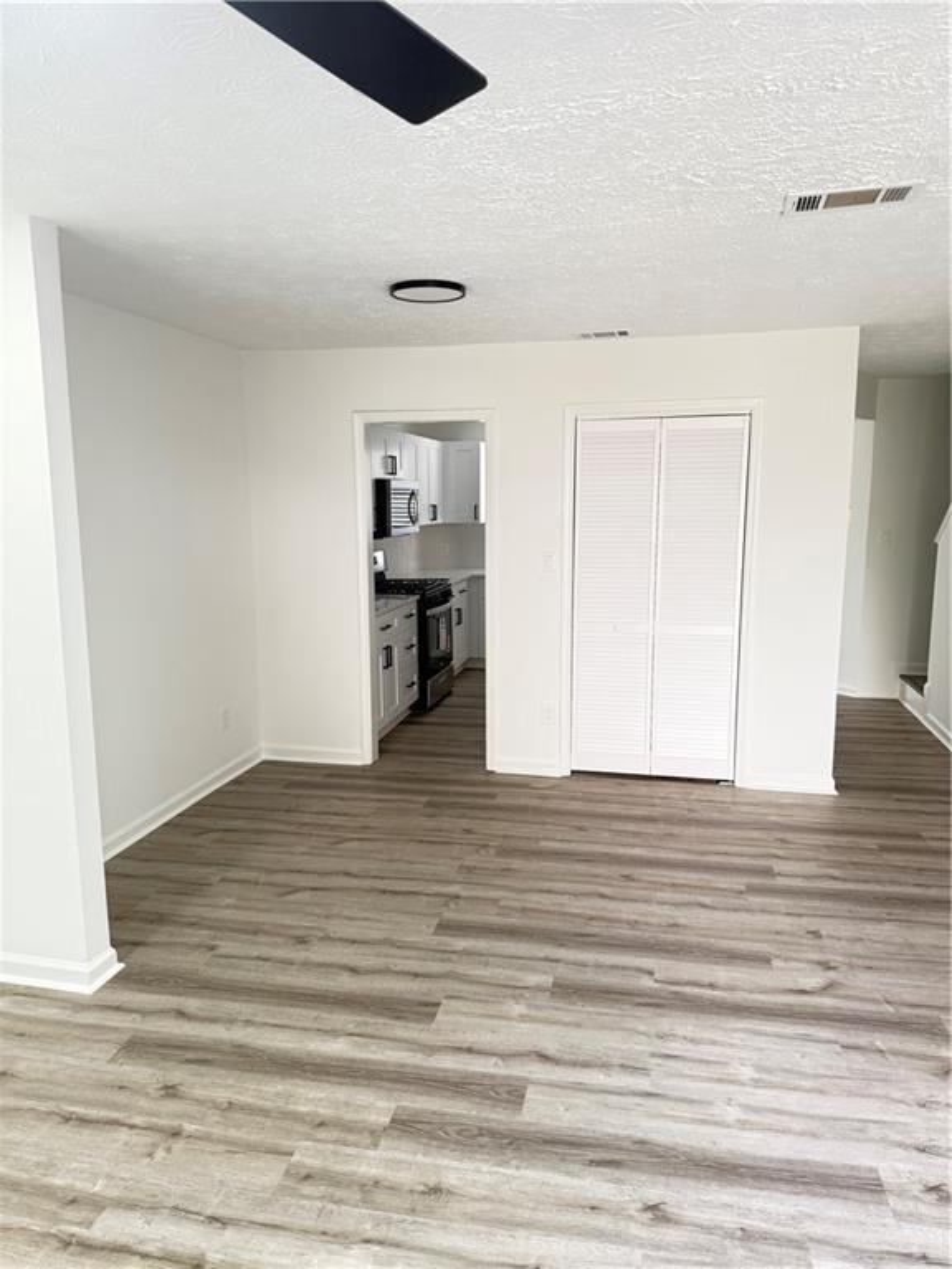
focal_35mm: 24
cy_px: 634
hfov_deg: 56.8
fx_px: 880
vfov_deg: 71.6
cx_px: 476
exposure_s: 1/60
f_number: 1.78
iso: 200
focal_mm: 6.76
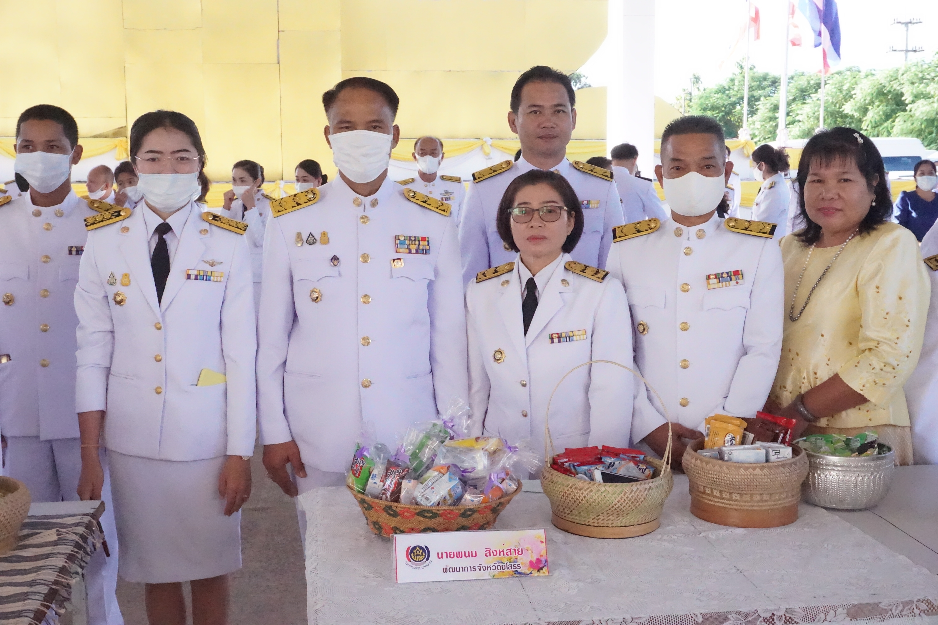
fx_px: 1094
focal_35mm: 42
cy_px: 312
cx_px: 469
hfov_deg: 46.4
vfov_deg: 31.9
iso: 12800
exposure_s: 1/2000
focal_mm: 28
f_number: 11
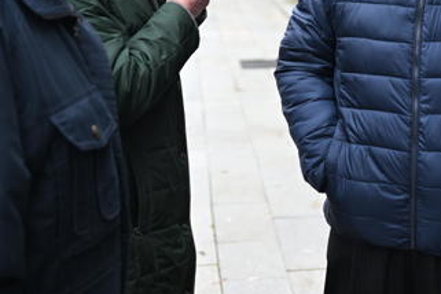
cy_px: 67
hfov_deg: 20.3
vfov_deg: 13.8
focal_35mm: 99
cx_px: 386
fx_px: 1213
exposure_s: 1/800
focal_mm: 46
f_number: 2.8
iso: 1000
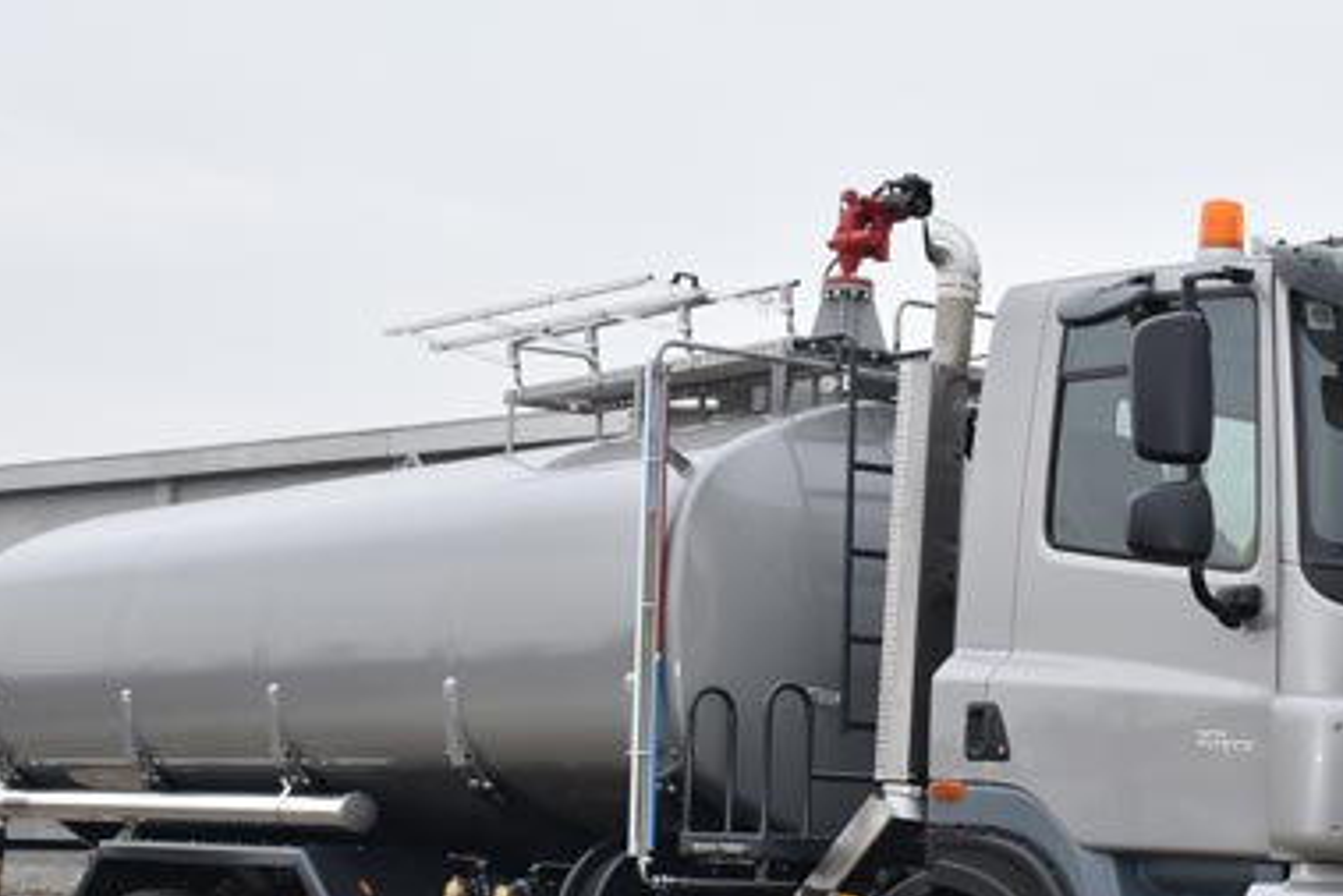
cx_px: 1237
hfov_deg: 25.7
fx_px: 2836
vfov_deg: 17.7
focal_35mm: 76
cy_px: 772
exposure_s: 1/125
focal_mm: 24
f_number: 5.6
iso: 180
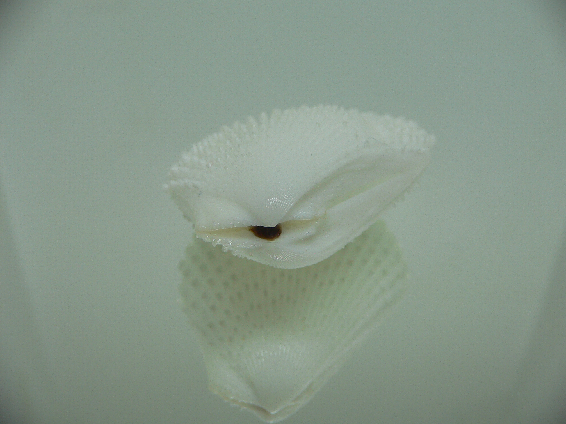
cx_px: 283
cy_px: 212
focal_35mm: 35
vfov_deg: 40.7
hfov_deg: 52.6
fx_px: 572
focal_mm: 4.6
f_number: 2.8
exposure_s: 1/60
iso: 80
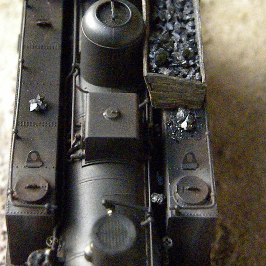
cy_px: 111
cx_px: 128
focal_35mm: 93
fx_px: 809
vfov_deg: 18.7
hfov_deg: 18.7
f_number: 3.5
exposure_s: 1/289
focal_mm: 11.8
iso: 5566
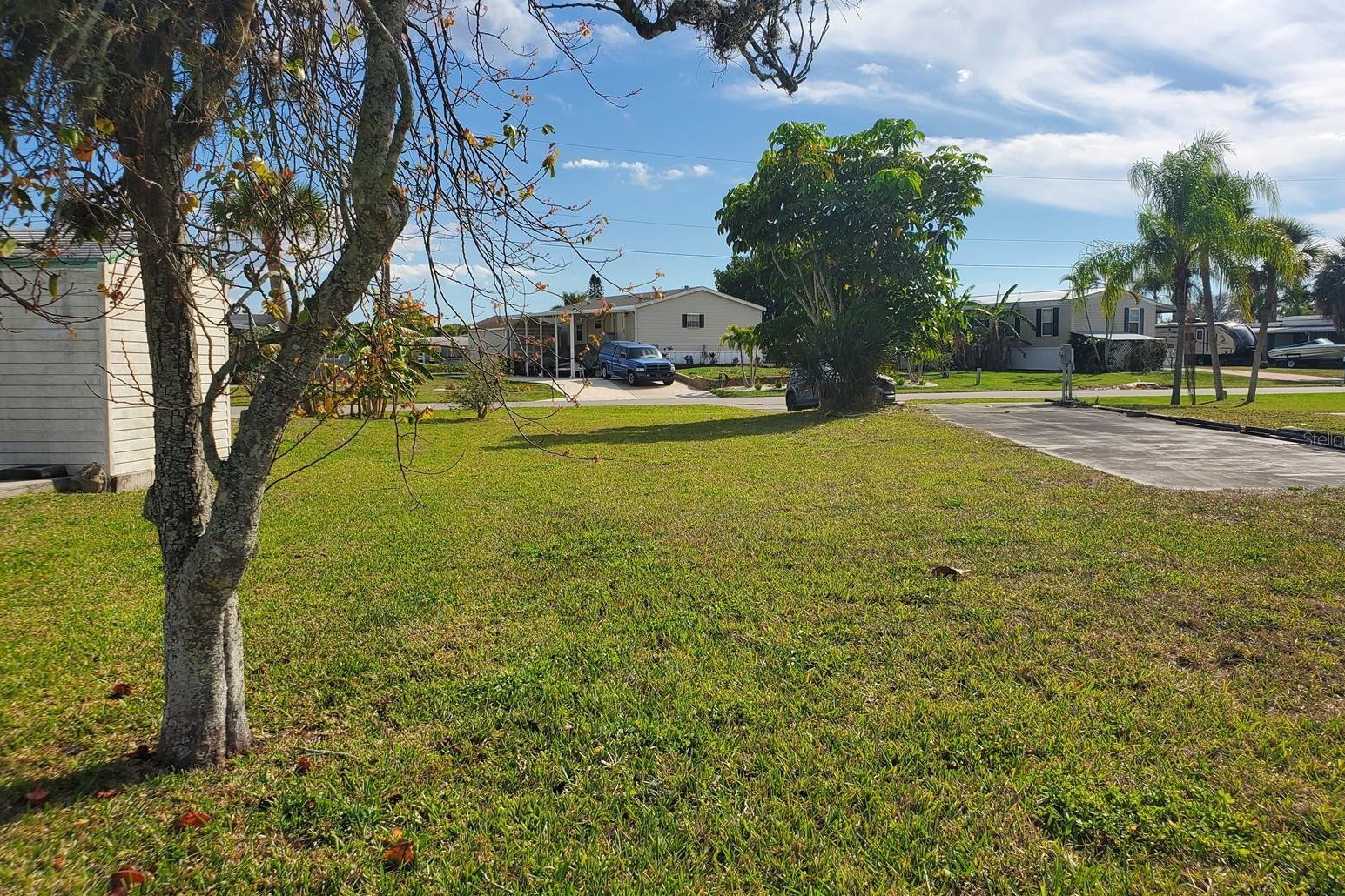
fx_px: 1046
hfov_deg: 65.5
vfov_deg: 46.4
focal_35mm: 28
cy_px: 438
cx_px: 689
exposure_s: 1/2254
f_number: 2.4
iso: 50
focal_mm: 4.3
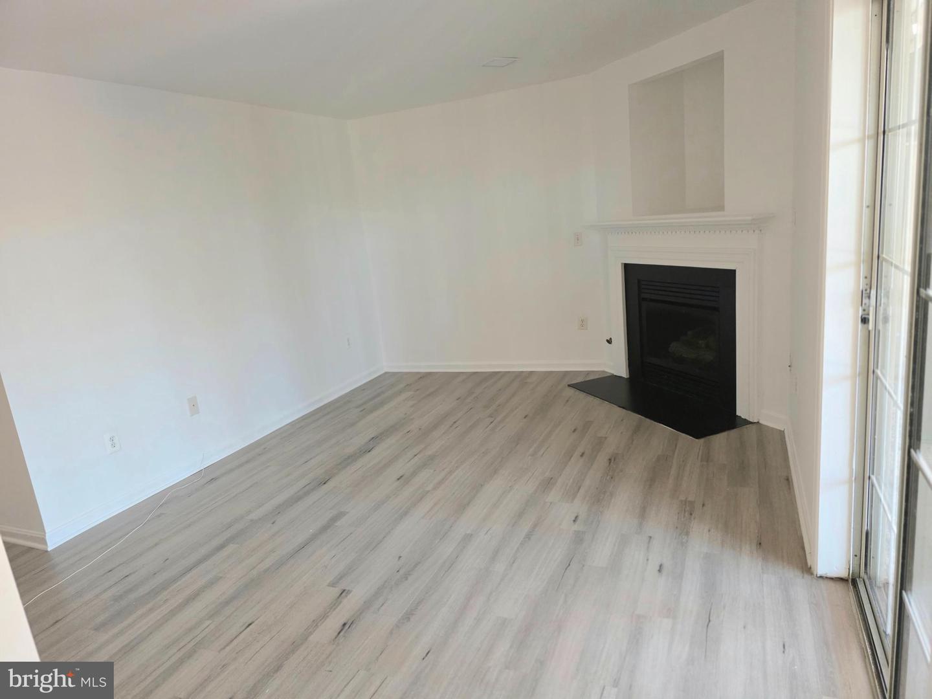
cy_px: 350
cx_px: 466
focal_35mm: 23
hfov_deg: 73.9
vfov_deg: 58.9
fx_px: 619
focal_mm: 6.3
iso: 800
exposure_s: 1/120
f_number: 1.7
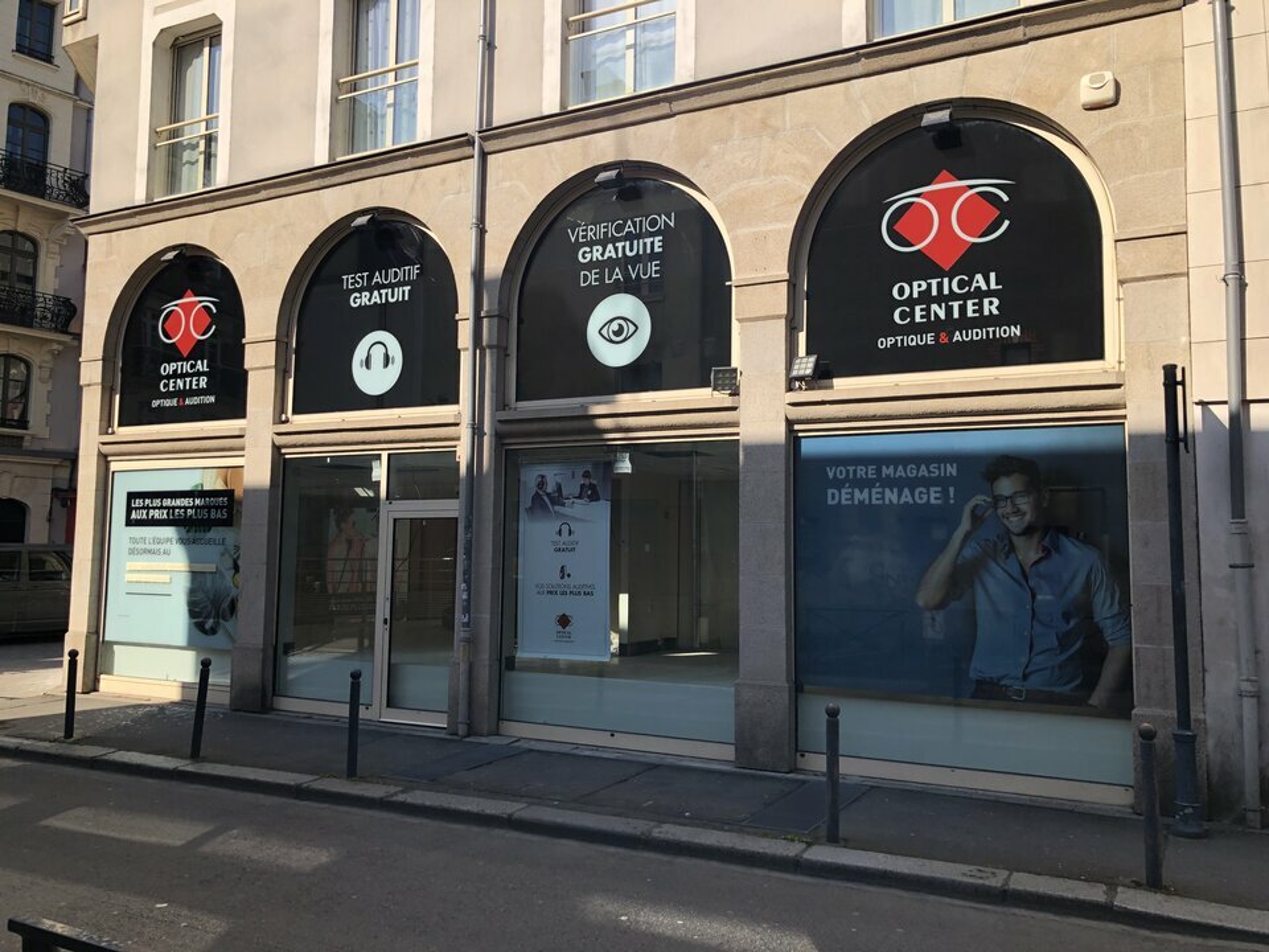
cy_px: 476
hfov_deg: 63.4
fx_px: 1026
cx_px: 634
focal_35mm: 28
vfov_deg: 49.7
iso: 20
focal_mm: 3.99
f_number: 1.8
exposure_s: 1/1548
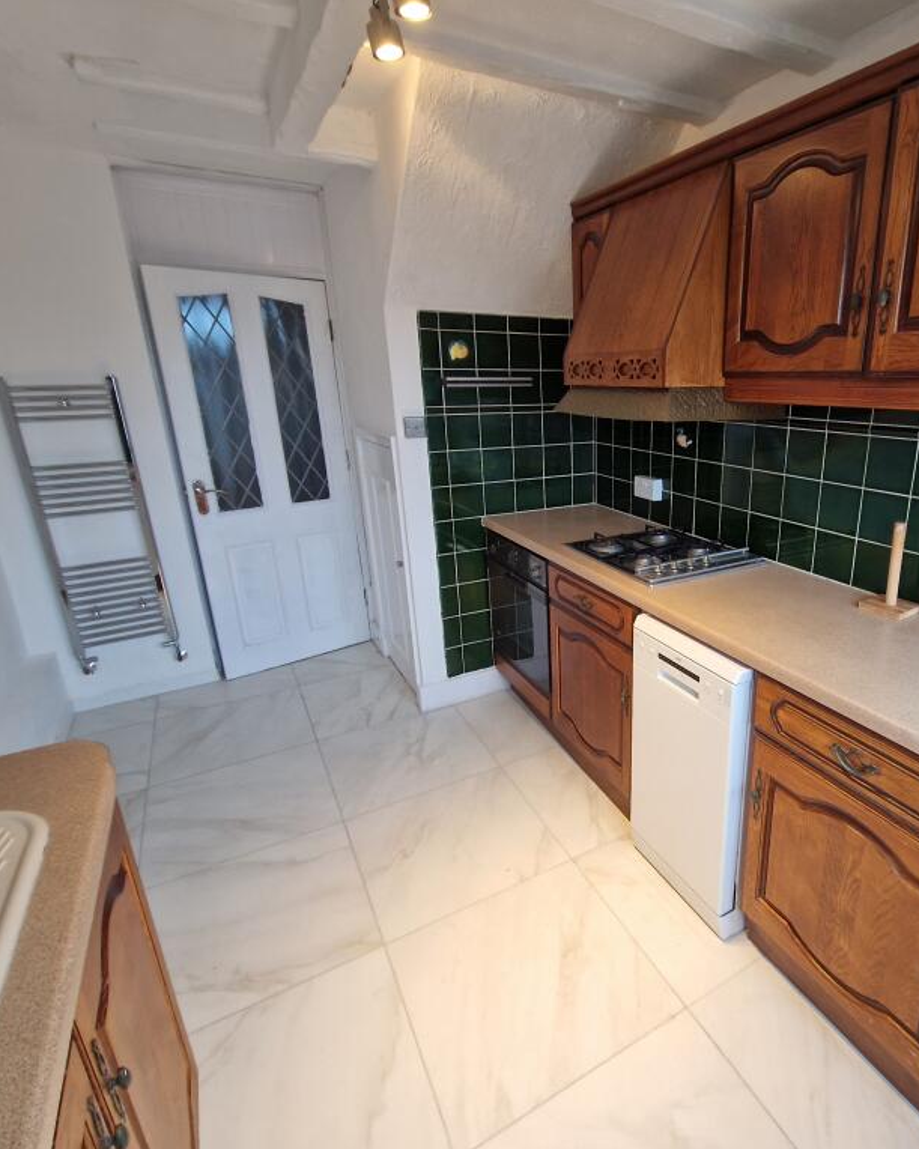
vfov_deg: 89.6
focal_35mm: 17
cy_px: 574
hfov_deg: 74.3
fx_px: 578
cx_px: 621
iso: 80
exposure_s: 1/50
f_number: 2.2
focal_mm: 2.2
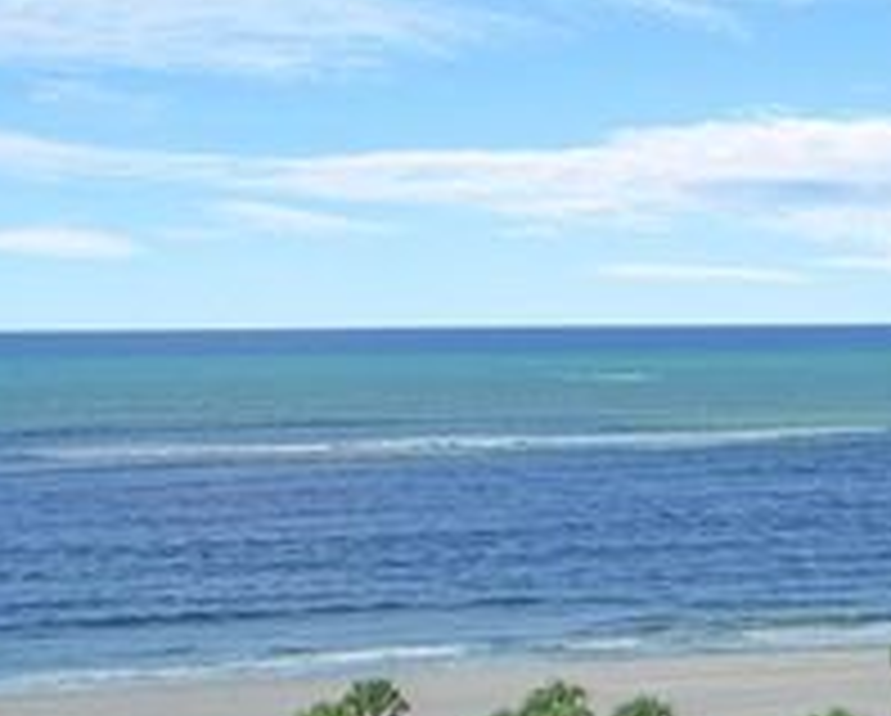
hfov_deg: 25.4
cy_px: 315
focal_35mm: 71
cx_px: 896
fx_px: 1875
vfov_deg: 21.6
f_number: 11
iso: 320
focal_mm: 30
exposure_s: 1/640
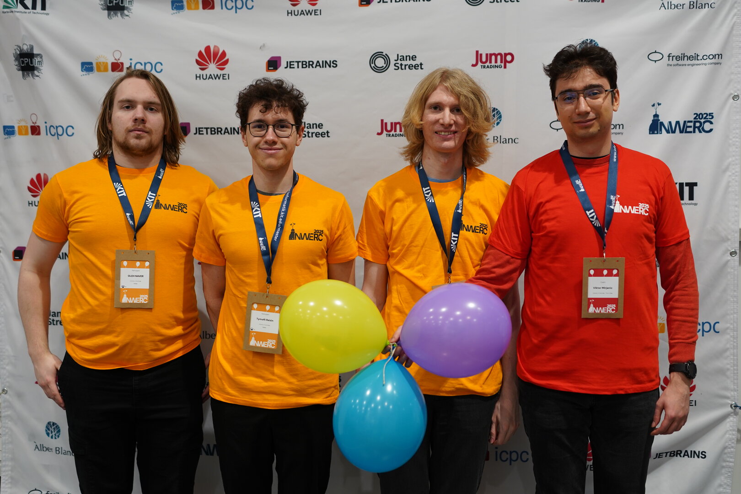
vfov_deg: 27.0
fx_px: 1029
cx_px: 370
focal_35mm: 50
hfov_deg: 39.6
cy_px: 247
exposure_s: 1/125
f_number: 2
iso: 640
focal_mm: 50
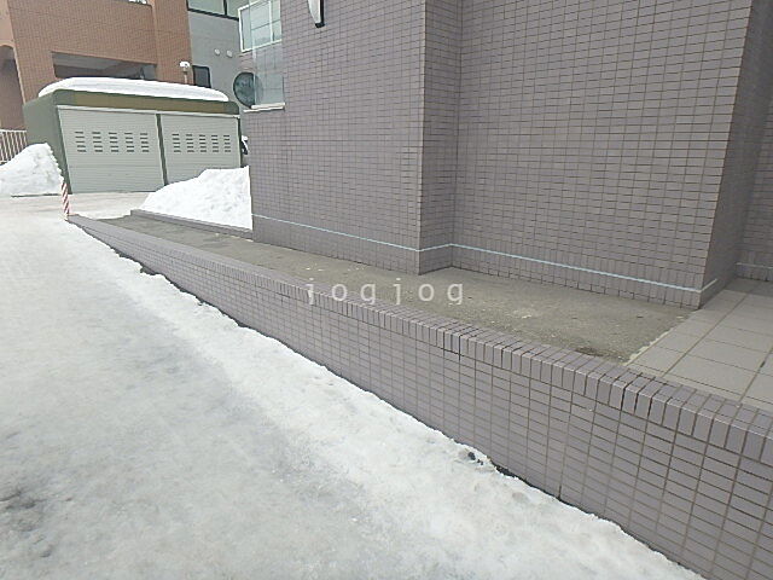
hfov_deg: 79.0
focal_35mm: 21
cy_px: 290
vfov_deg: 63.4
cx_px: 386
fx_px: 469
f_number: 3.5
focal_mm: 3.7
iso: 125
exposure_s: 1/160
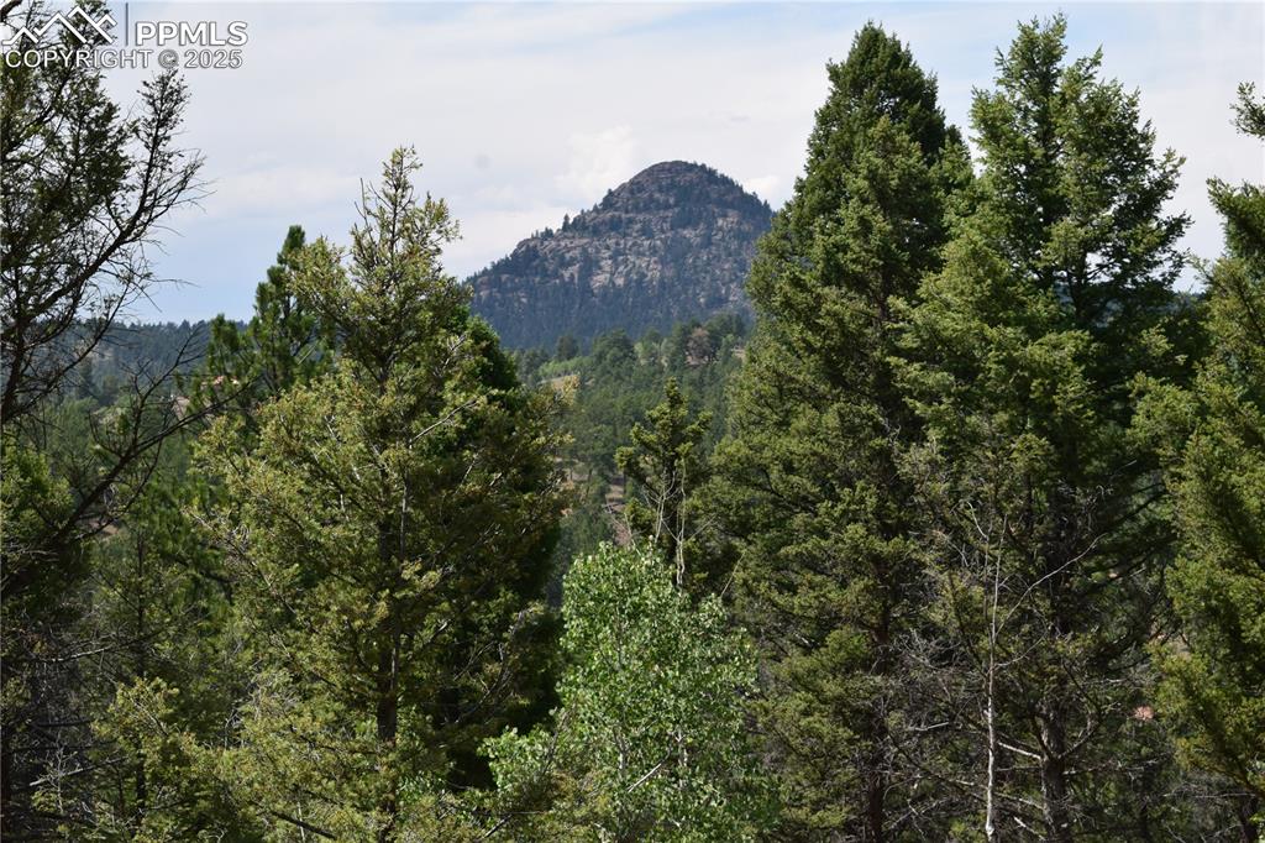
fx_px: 2898
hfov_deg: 24.6
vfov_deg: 16.5
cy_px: 422
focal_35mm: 82
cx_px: 632
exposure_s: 1/500
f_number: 11
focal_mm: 55
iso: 400
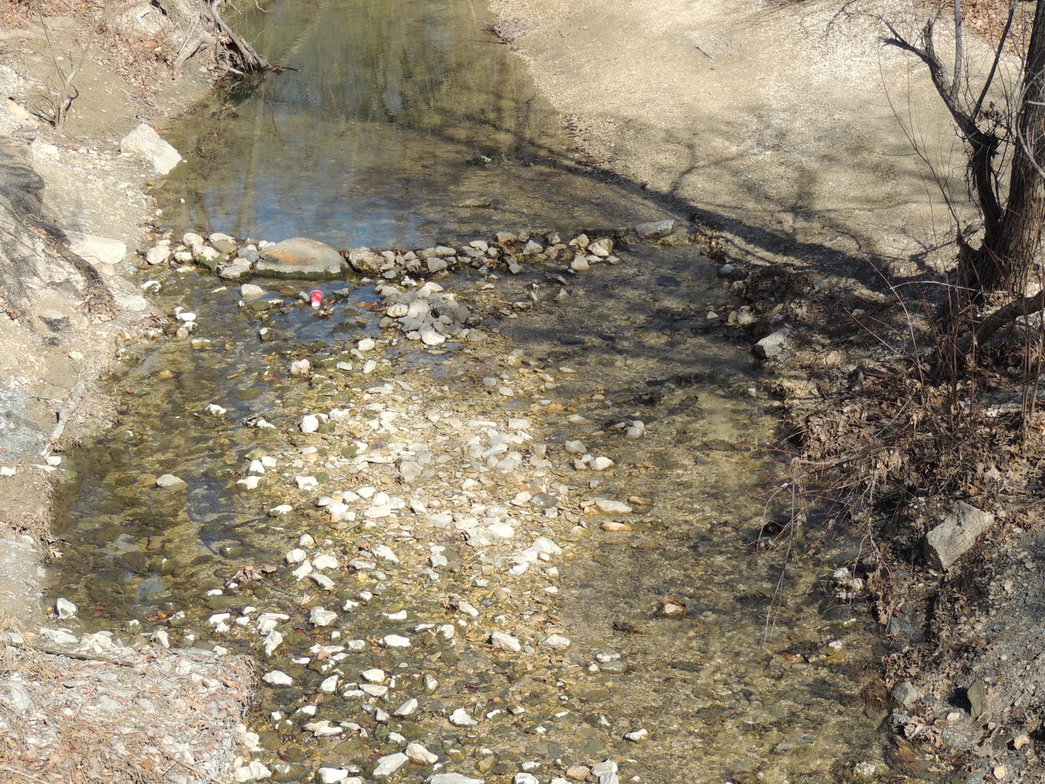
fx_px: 2717
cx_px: 522
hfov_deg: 21.8
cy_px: 392
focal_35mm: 90
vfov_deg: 16.4
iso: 100
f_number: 4.1
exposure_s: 1/500
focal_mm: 16
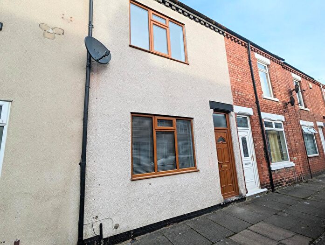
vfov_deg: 78.3
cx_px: 162
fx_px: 150
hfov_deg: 94.4
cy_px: 122
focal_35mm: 16
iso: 49
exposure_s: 1/502
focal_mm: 2.35
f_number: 2.2
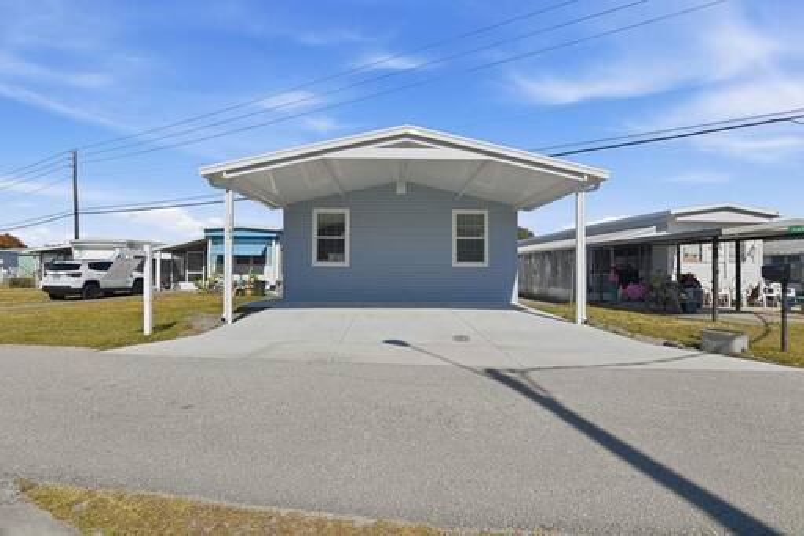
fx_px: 402
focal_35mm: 18
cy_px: 268
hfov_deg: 90.0
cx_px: 402
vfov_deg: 67.3
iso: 100
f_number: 8
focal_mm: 18
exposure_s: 1/640
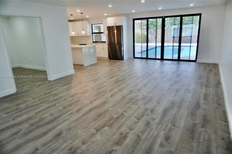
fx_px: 155
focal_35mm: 24
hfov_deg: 73.8
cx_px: 116
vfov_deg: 53.1
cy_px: 77
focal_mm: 16
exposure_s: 1/30
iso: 100
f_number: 3.5
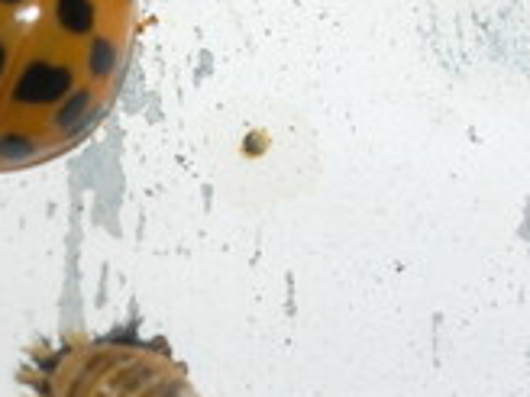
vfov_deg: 10.6
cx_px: 45
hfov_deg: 14.0
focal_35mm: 140
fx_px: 2144
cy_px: 266
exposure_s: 1/60.1
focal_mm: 7.7
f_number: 5.4
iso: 50
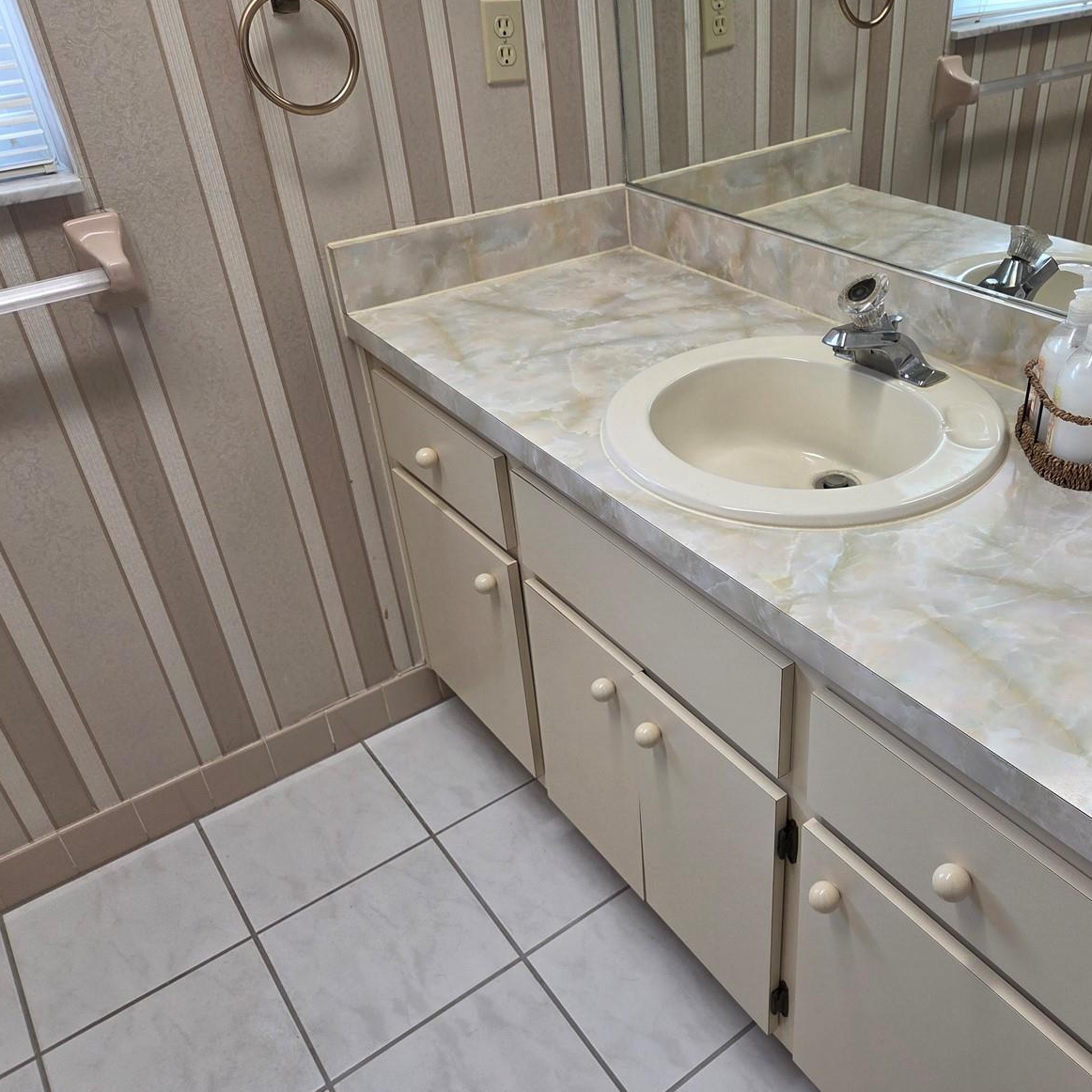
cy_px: 551
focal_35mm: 28
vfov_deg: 57.3
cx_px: 689
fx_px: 999
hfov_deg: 56.5
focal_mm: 5.4
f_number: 1.8
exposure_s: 1/120
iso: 80
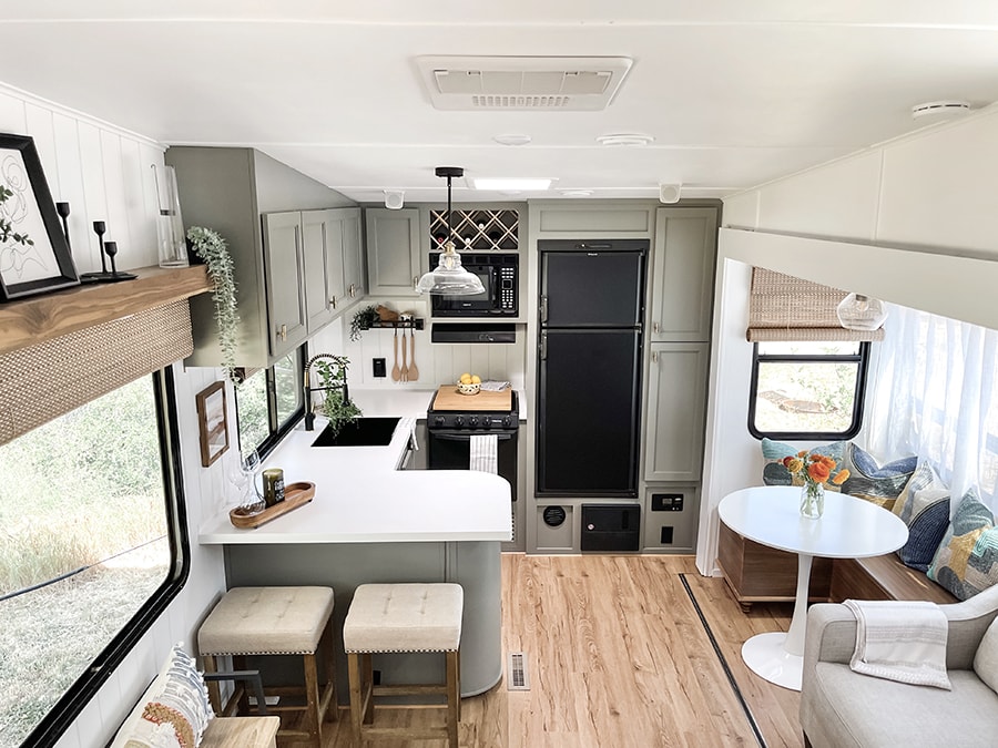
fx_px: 750
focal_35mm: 26
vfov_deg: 53.1
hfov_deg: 67.3
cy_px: 374
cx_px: 499
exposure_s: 1/115
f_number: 1.6
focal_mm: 5.1
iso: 125
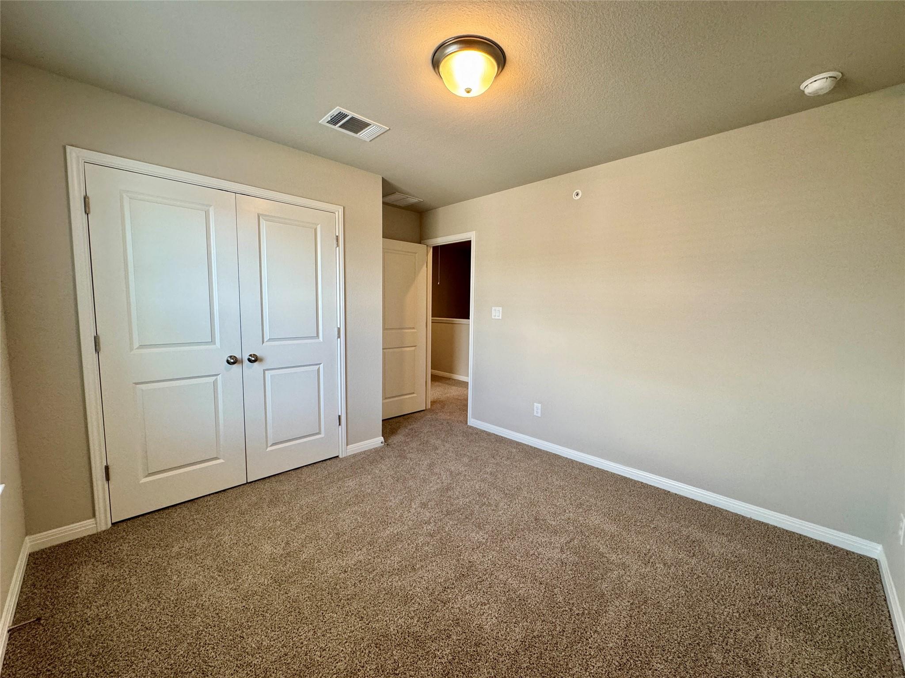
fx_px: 366
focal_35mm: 14
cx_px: 452
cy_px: 339
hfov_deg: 102.1
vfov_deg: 85.7
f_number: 2.2
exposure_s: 1/120
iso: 200
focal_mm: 2.22
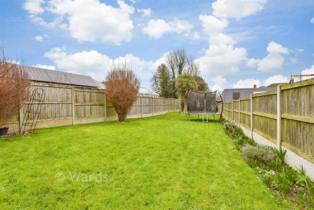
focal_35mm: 15
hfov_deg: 100.4
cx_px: 157
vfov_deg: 77.4
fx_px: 131
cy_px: 105
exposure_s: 1/125
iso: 400
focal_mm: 10
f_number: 8
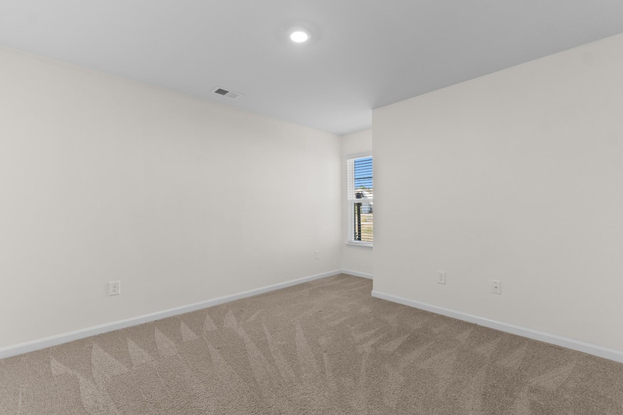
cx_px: 312
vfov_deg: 77.3
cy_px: 208
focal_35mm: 15
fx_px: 260
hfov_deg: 100.4
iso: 100
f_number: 4.5
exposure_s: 1/3
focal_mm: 10
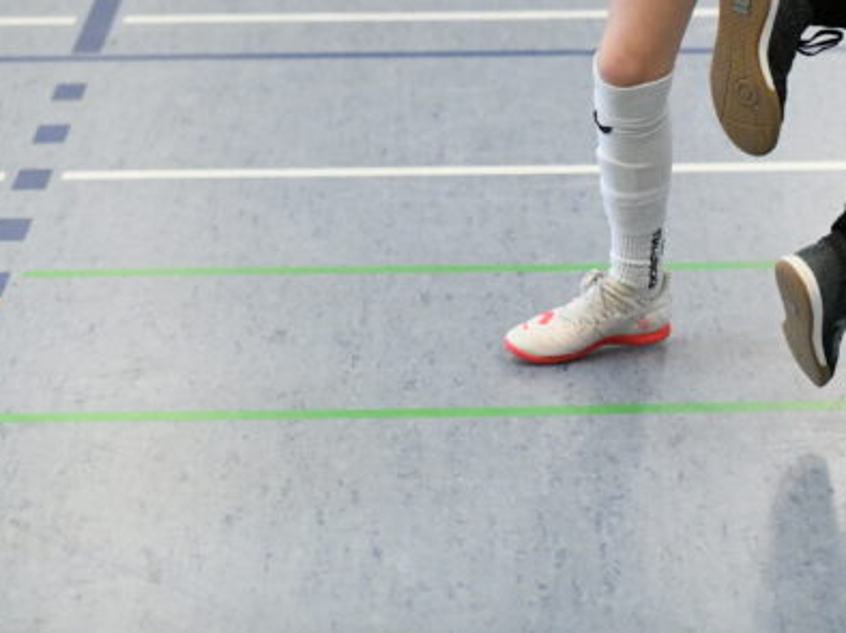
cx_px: 655
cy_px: -98
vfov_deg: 8.4
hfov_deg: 11.3
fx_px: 4274
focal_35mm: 175
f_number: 2.8
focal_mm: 70
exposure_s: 1/1600
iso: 8000
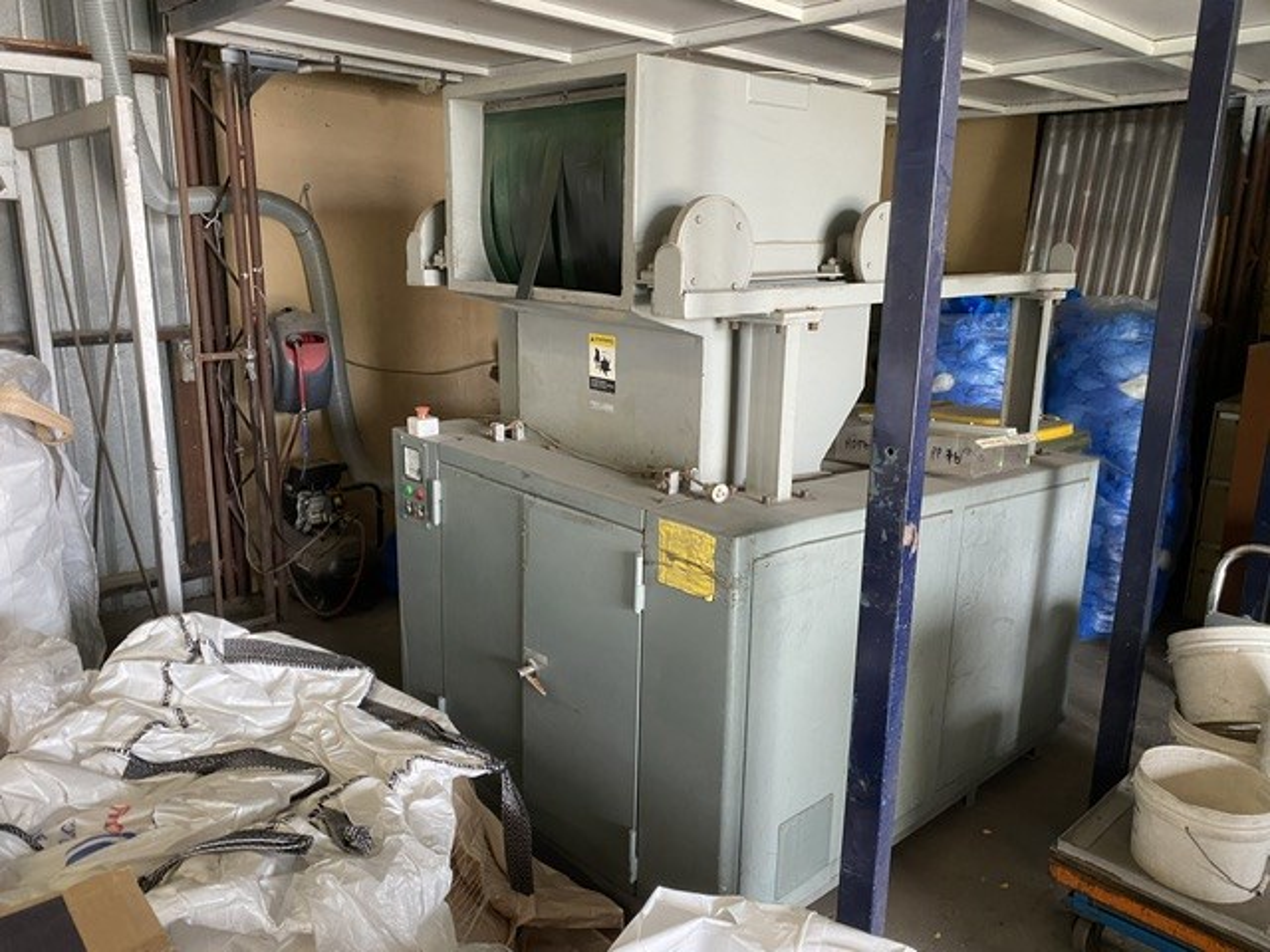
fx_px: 954
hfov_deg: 67.3
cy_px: 476
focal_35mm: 26
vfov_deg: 53.1
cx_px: 635
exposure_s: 1/50
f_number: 1.8
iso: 250
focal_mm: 4.25
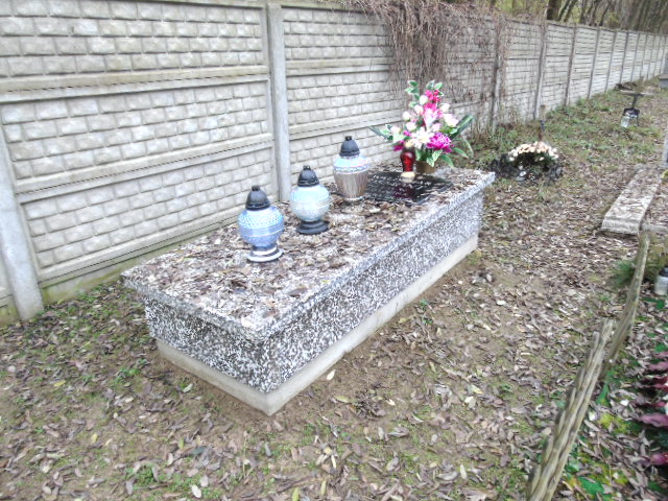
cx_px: 334
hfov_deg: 69.4
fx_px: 482
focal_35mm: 25
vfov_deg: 54.9
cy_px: 250
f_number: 3.4
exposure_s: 1/30
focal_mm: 4.4
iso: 160
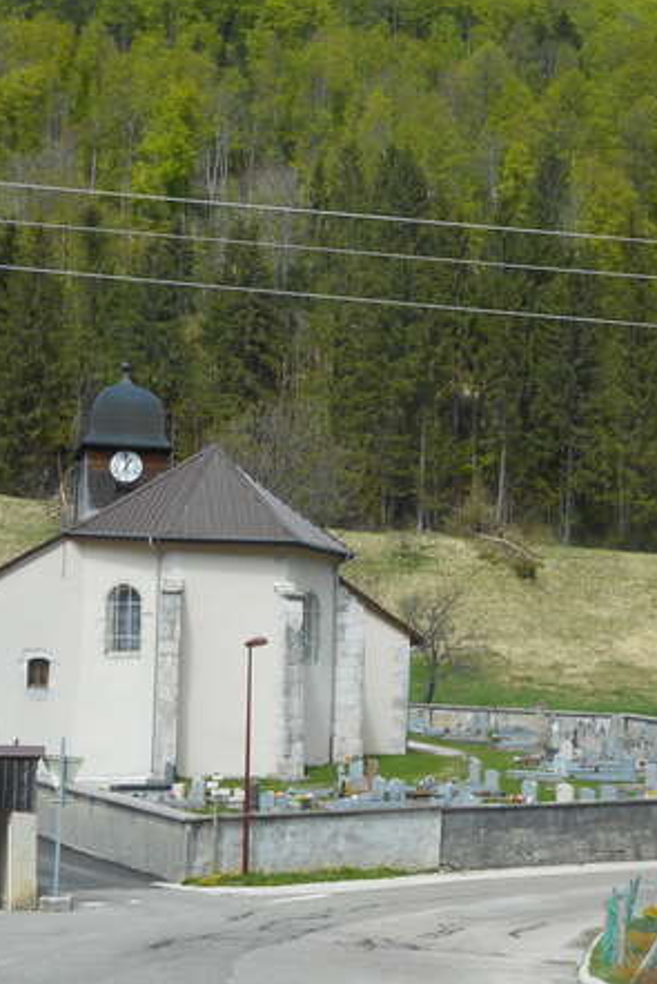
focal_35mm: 72
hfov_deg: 18.9
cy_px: 490
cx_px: 443
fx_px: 1969
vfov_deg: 28.1
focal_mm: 9.1
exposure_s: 1/320
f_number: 4.9
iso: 80
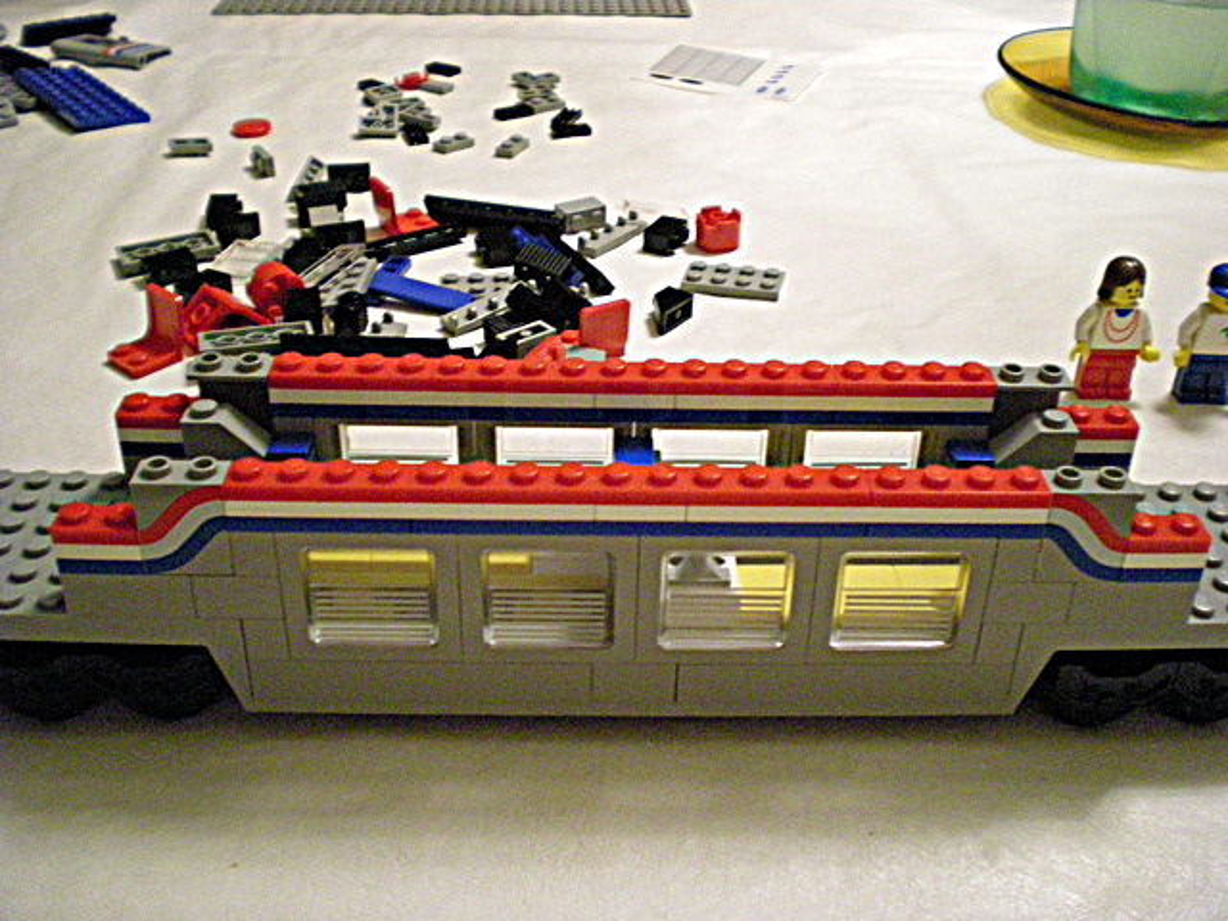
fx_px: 1348
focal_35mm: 38
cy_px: 460
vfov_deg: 37.7
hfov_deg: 49.0
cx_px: 614
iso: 800
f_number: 3.1
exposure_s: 1/36
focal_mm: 6.3
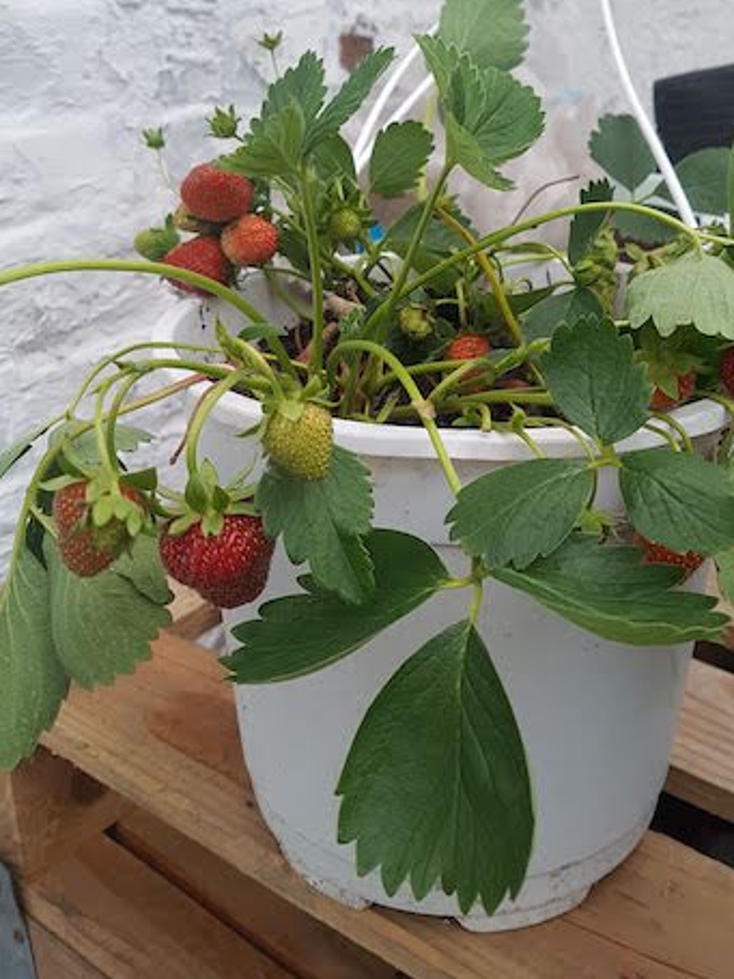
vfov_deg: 51.0
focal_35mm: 36
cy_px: 387
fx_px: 1018
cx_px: 452
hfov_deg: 39.4
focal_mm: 4.2
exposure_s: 1/50
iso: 64
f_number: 1.7
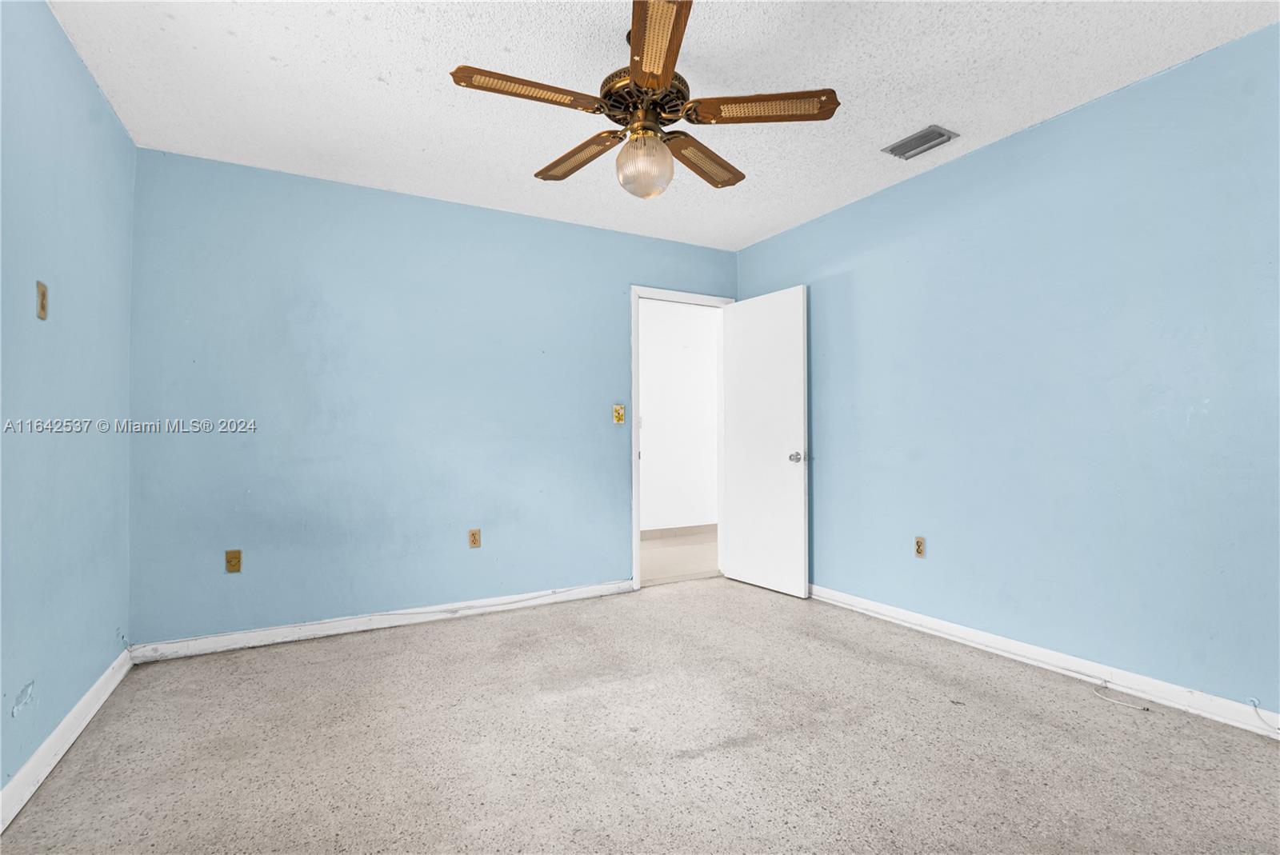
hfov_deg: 96.7
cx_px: 640
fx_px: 569
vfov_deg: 73.8
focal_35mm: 16
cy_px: 428
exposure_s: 1/4
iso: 200
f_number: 8
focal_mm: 16
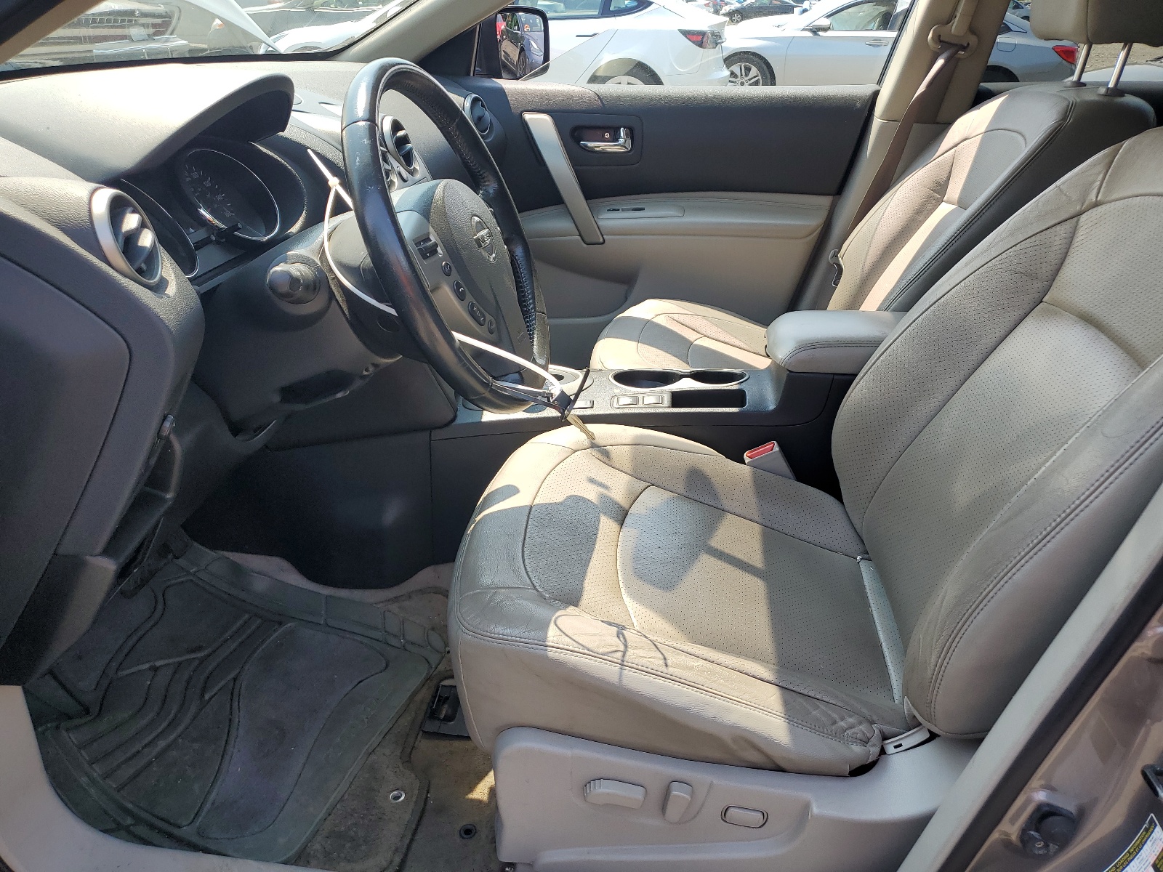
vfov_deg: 53.1
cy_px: 436
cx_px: 582
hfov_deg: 67.3
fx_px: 874
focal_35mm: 26
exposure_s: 1/833
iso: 50
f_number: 1.5
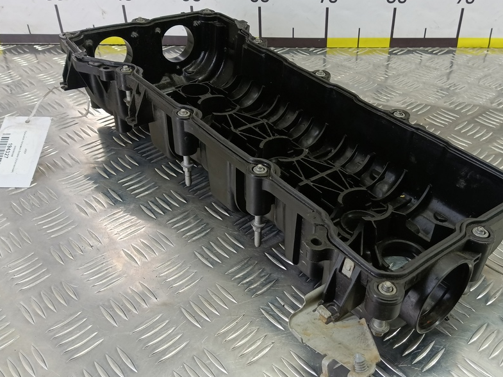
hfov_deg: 59.6
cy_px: 195
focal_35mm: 30
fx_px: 436
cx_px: 294
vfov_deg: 46.8
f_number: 1.6
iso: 160
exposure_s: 1/50
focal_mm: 4.11
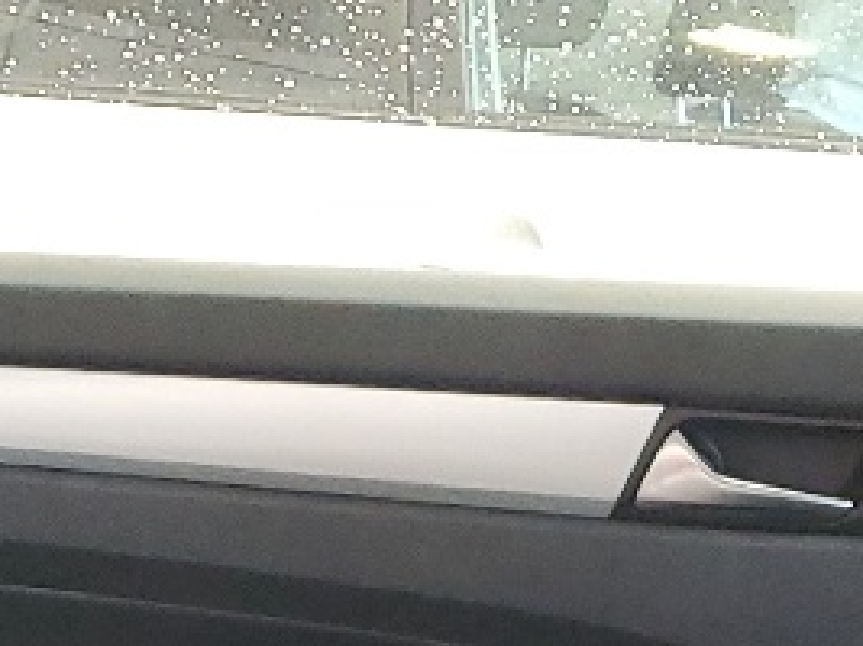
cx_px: 708
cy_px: 1576
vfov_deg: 8.6
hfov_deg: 12.6
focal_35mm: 156
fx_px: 3887
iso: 183
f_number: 1.5
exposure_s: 1/60.2
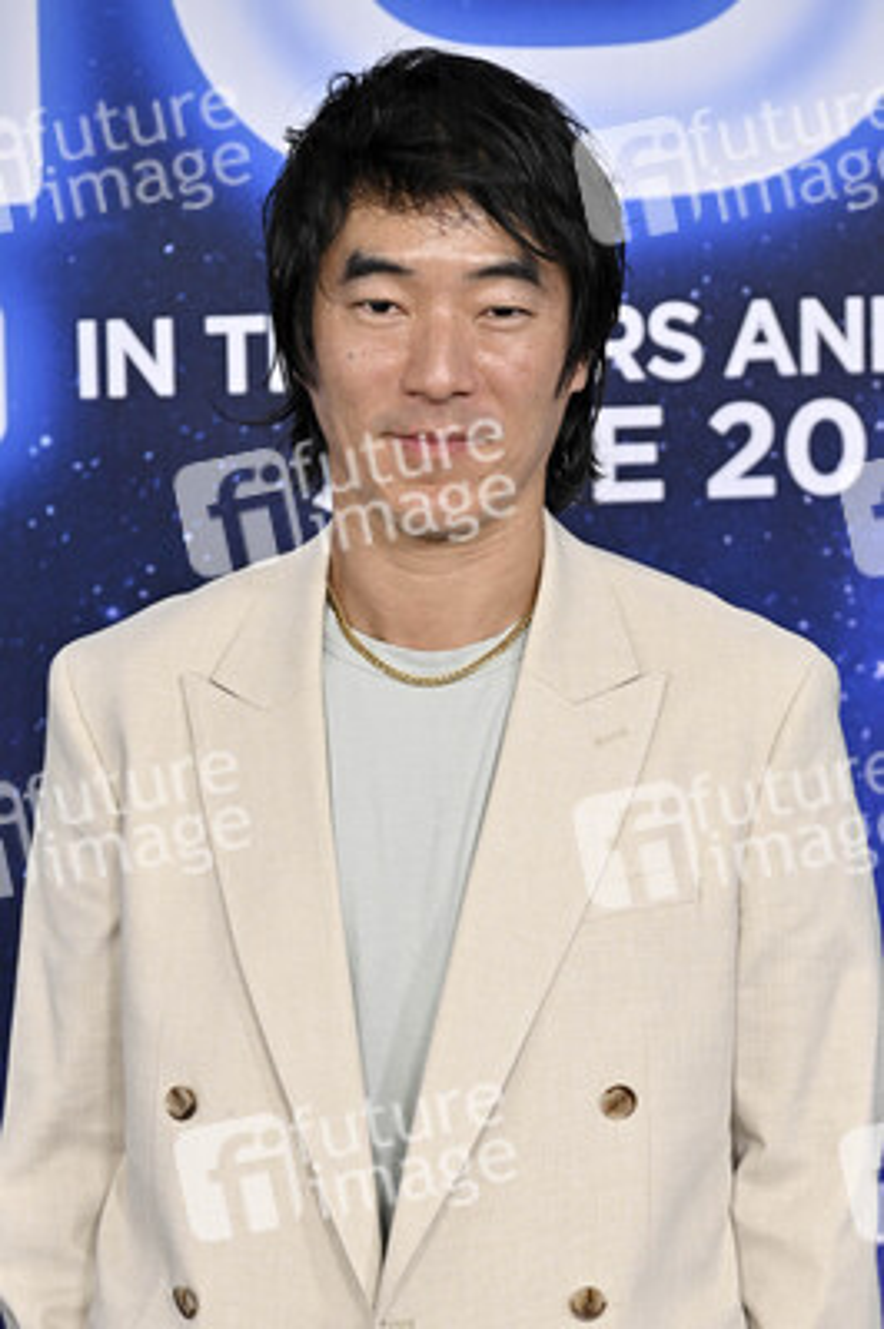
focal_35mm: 102
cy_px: 664
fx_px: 3763
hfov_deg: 13.4
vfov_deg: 20.0
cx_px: 442
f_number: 5.6
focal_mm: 102
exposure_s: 1/320
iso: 1600
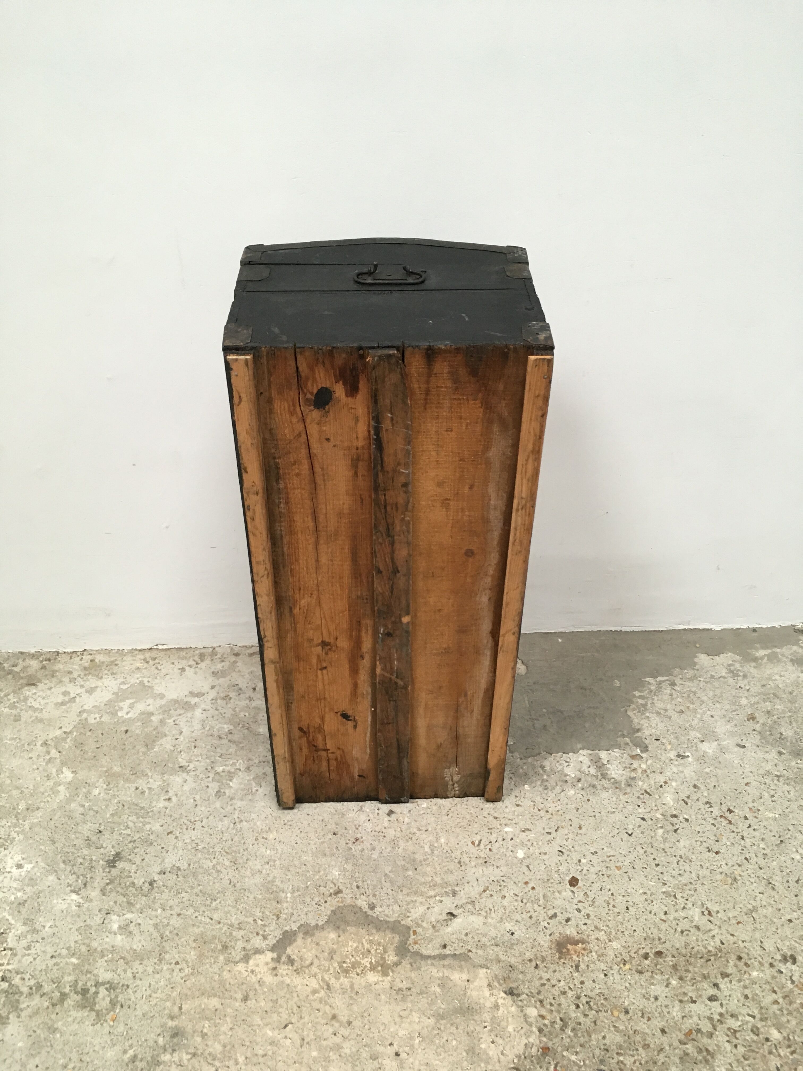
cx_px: 402
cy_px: 536
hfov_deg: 48.2
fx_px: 897
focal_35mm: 29
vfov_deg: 61.7
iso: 125
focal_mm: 4.15
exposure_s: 1/33
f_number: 2.2
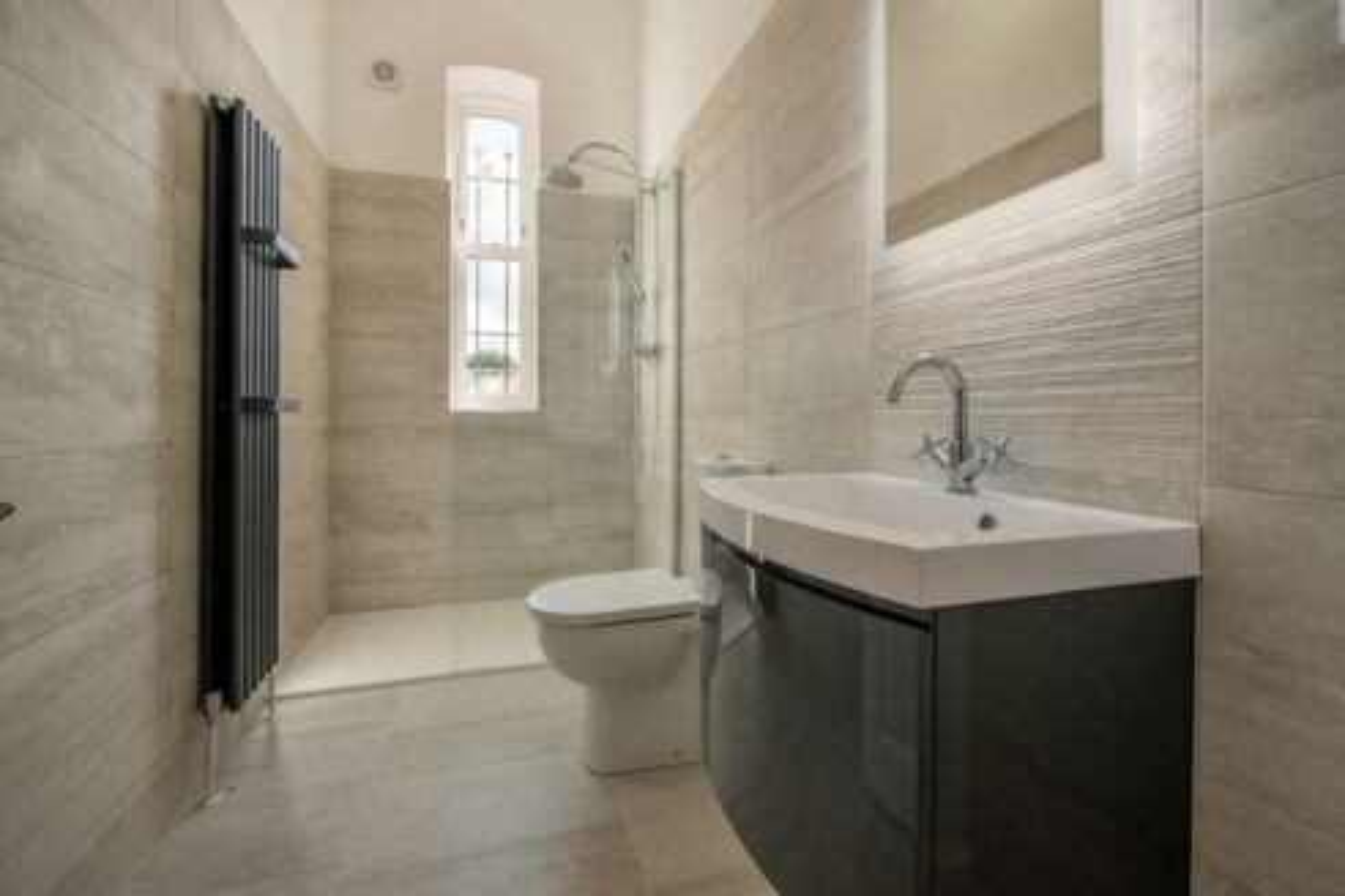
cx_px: 672
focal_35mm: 16
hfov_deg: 96.7
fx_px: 598
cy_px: 448
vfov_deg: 73.7
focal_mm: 16
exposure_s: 1/320
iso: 100
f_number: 5.6
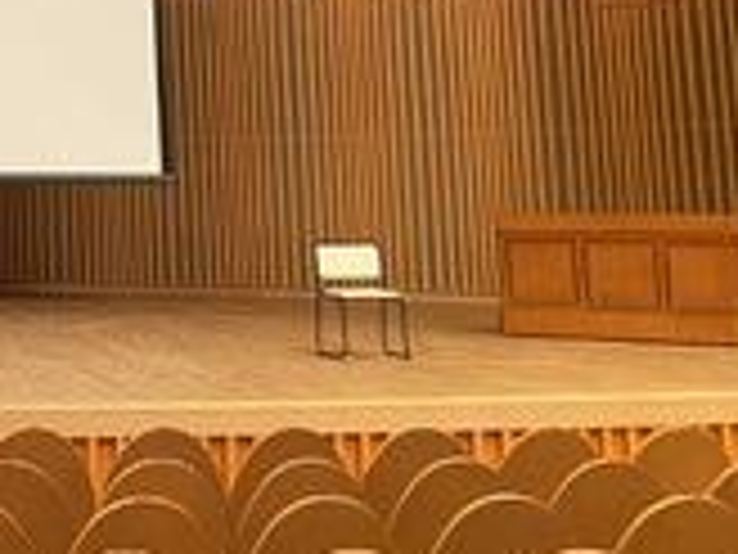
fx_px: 1620
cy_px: -45
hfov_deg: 22.9
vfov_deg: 18.7
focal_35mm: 76
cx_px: -216
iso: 400
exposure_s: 1/40
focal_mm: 4.25
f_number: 1.8
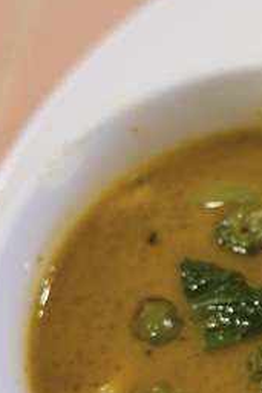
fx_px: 1239
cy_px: 250
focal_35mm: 113
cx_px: 401
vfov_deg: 18.0
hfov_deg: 11.5
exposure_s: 1/160
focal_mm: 29.1
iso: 1600
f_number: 4
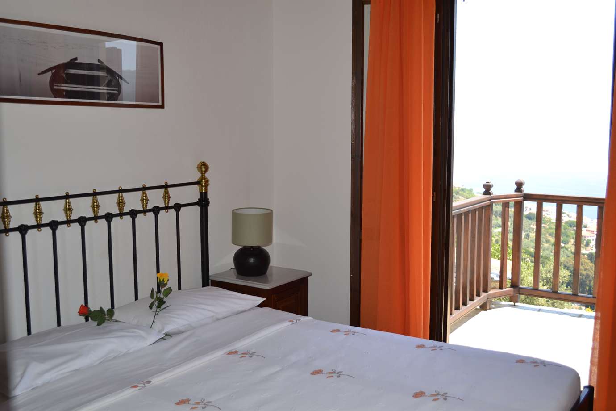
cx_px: 308
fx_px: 667
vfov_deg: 34.2
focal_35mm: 39
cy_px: 206
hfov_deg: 49.6
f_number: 4.2
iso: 100
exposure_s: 1/160
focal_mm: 26
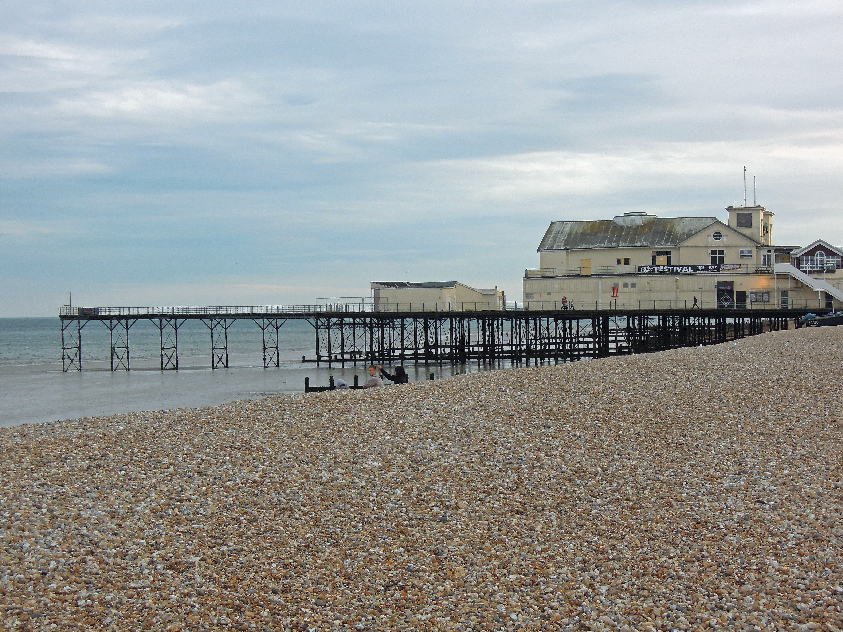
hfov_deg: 27.8
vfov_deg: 21.0
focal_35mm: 70
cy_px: 316
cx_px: 422
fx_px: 1705
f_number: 4.5
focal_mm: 12.5
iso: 160
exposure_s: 1/125
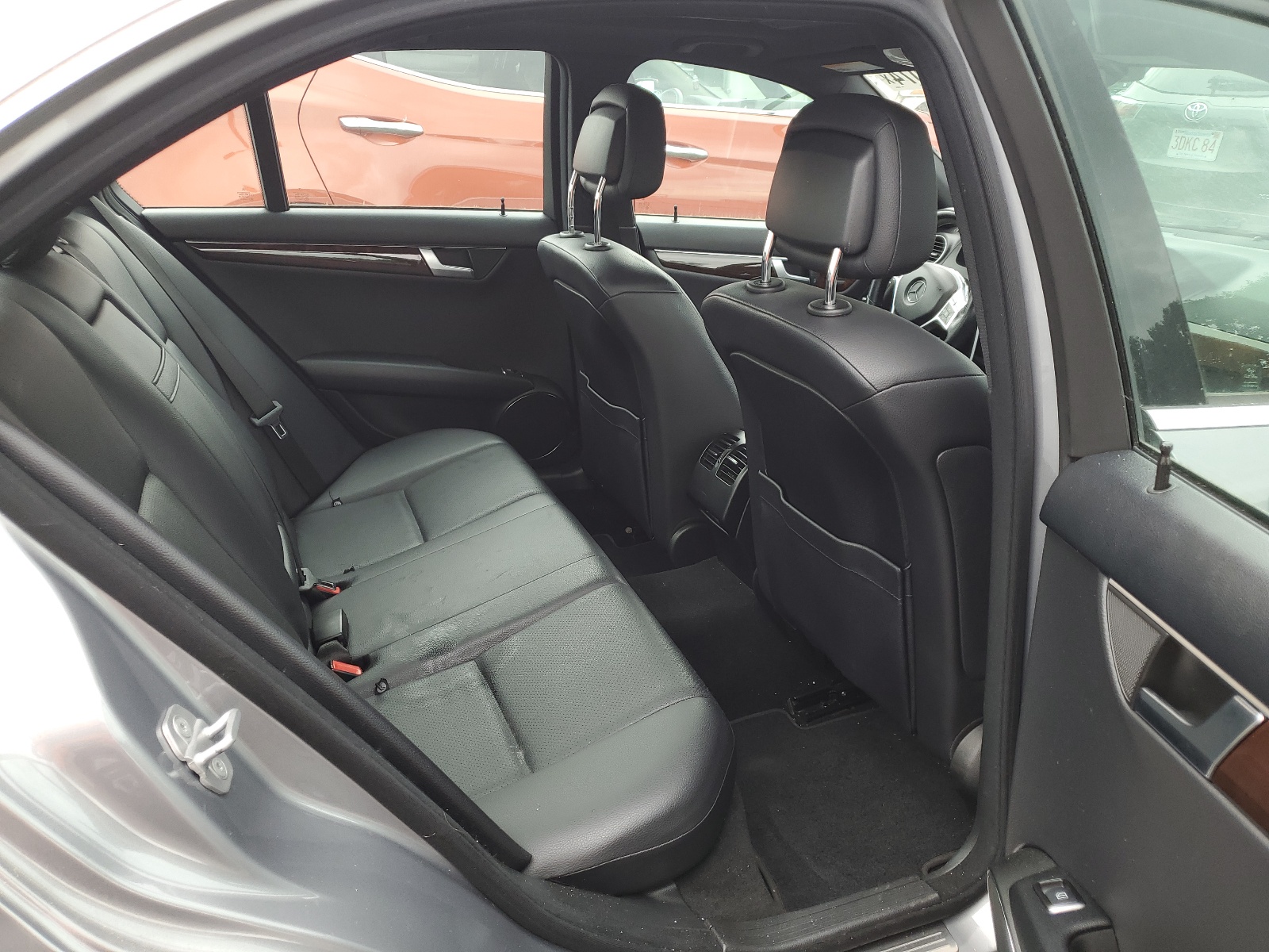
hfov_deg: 67.3
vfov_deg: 53.1
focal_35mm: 26
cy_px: 476
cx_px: 634
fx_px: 953
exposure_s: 1/172
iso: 50
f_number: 1.5
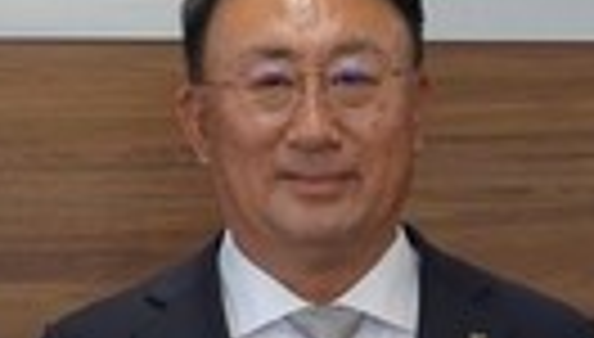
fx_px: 3221
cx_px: -248
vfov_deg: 6.0
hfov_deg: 10.2
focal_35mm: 204
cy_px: 302
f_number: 3.2
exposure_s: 1/50
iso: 100
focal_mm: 15.73
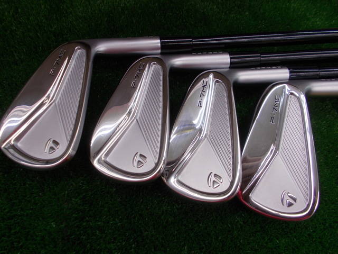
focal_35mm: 26
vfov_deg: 53.1
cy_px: 127
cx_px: 169
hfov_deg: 67.3
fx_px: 254
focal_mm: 4.6
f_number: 3.2
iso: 80
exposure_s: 1/25
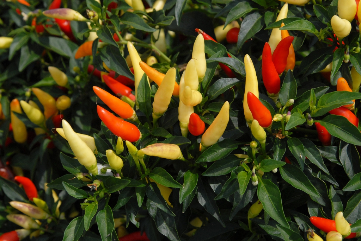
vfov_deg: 10.8
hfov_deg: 16.1
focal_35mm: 128
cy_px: 120
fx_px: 1280
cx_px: 180
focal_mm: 85
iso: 400
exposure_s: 1/500
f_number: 11
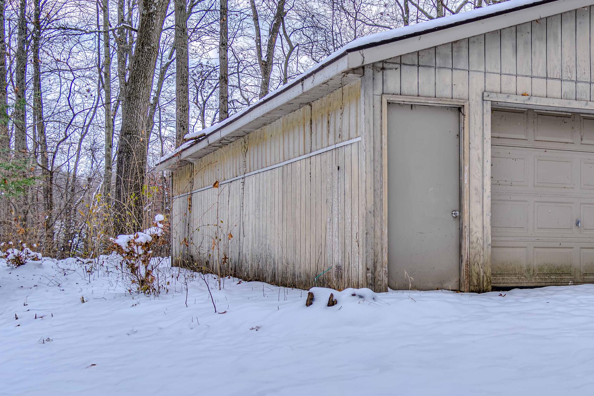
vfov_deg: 28.0
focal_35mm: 48
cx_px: 489
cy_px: 233
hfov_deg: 39.2
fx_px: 792
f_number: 2.8
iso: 200
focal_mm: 28
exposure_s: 1/320
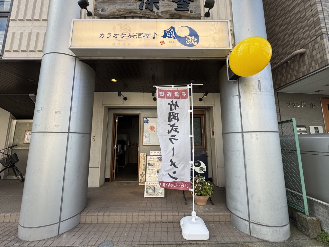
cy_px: 124
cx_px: 164
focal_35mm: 14
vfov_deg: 85.7
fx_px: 133
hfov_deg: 102.1
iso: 40
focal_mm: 2.22
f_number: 2.2
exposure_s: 1/418
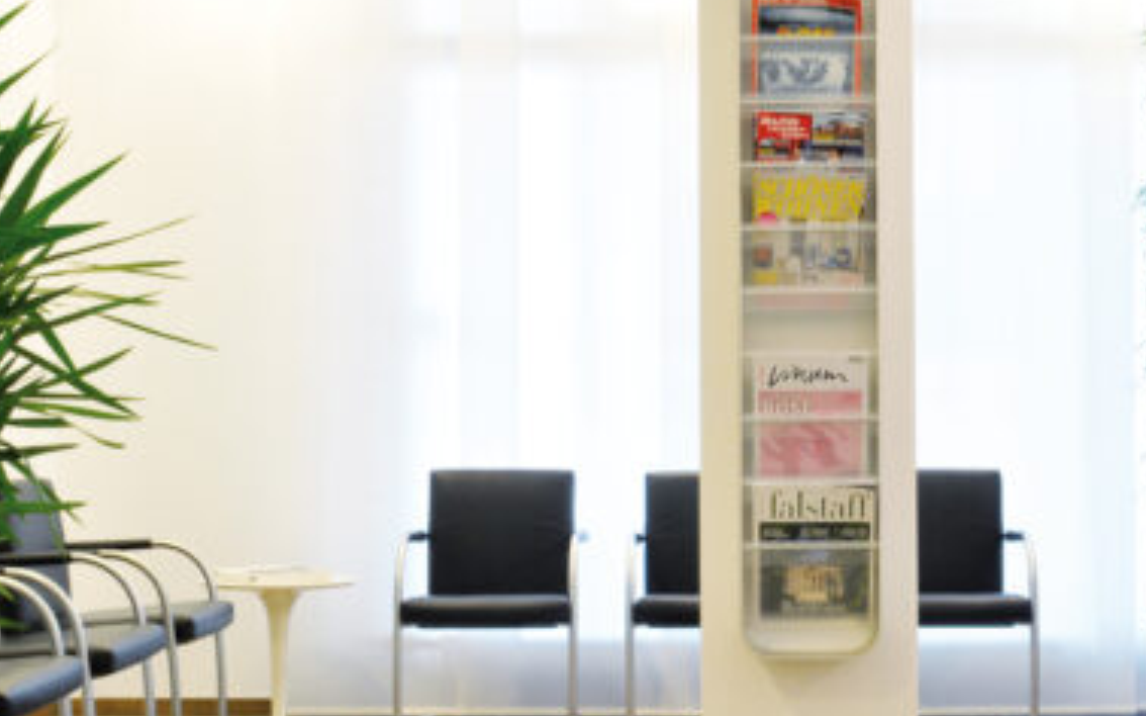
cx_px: 703
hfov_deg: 32.8
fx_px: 1936
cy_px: 402
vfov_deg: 20.9
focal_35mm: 62
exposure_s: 1/2
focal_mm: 24
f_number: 11
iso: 400
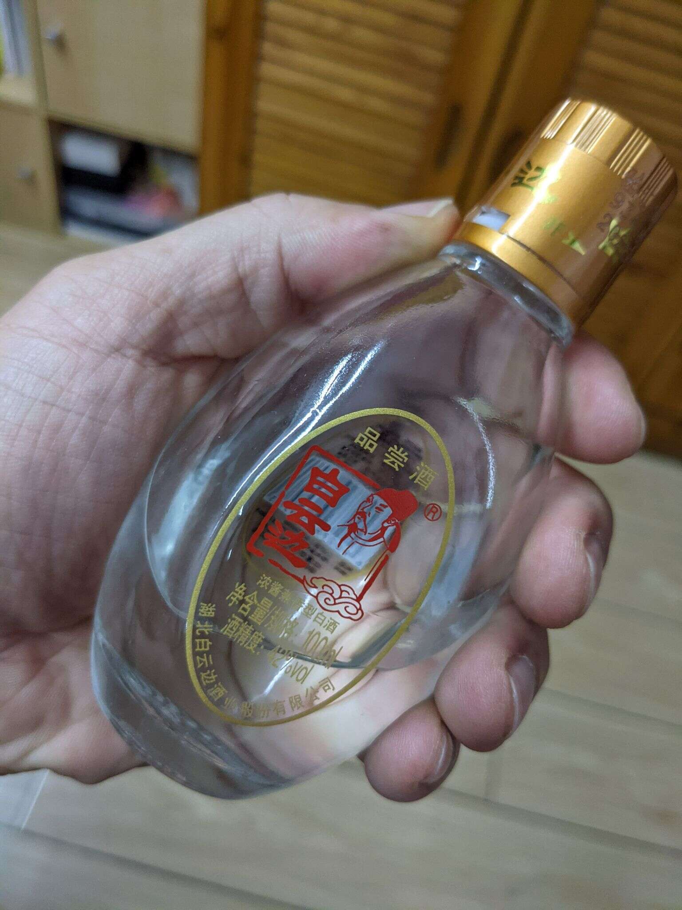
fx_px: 709
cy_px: 455
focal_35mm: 27
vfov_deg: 65.3
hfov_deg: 51.4
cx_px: 341
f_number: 1.73
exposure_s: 1/56
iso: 298
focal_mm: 4.38
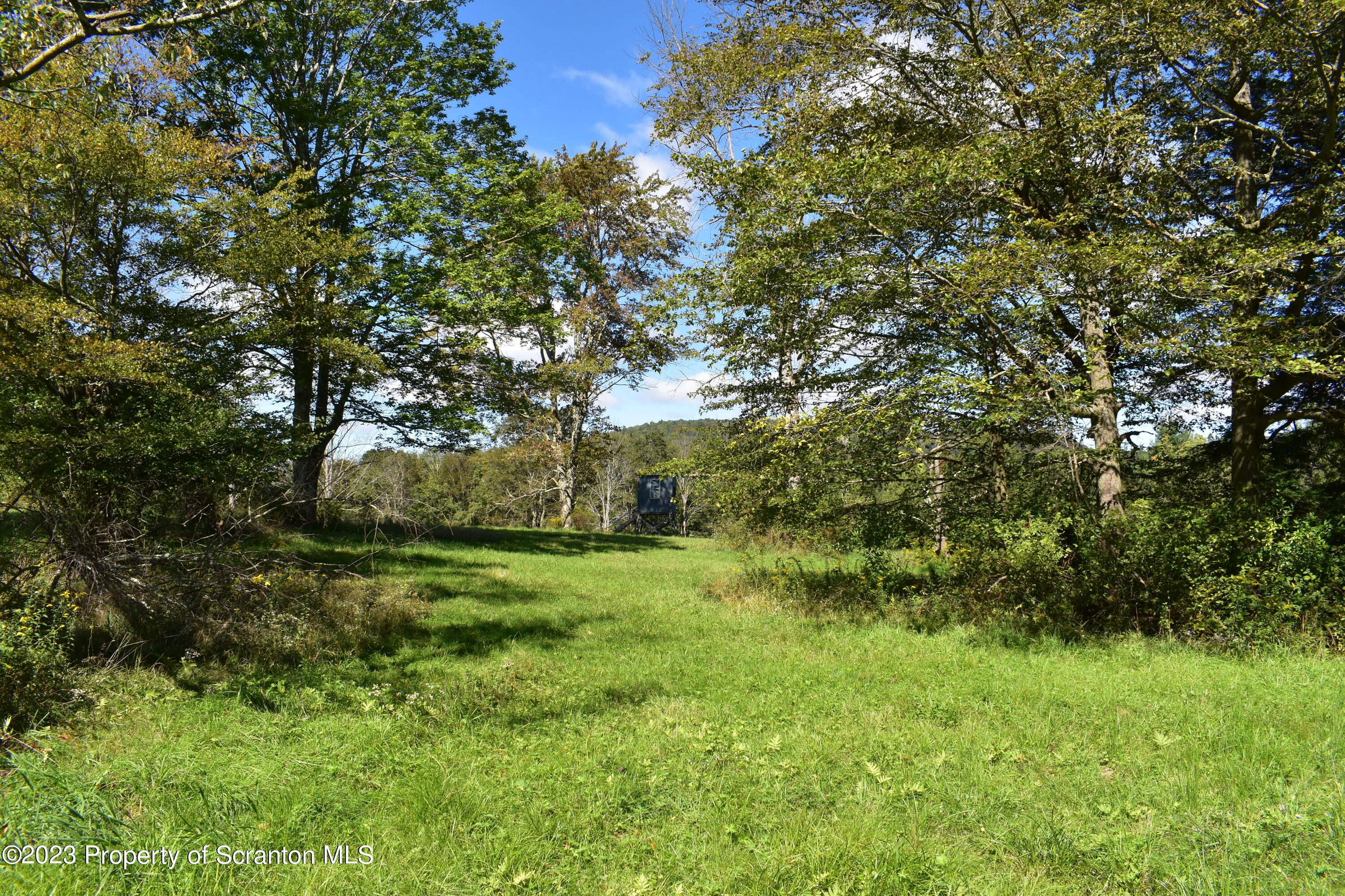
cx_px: 672
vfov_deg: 47.9
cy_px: 448
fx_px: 1009
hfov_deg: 67.4
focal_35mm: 27
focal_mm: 18
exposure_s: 1/320
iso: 400
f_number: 10
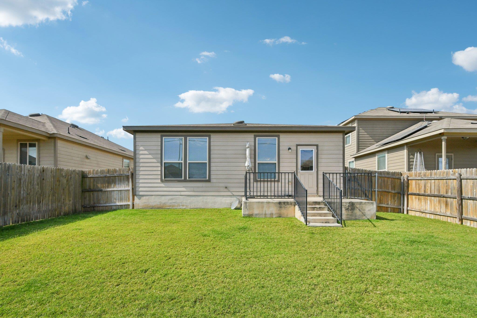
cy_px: 159
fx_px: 199
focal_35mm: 15
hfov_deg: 100.4
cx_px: 238
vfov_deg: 77.3
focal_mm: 10
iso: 400
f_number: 8
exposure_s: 1/1250
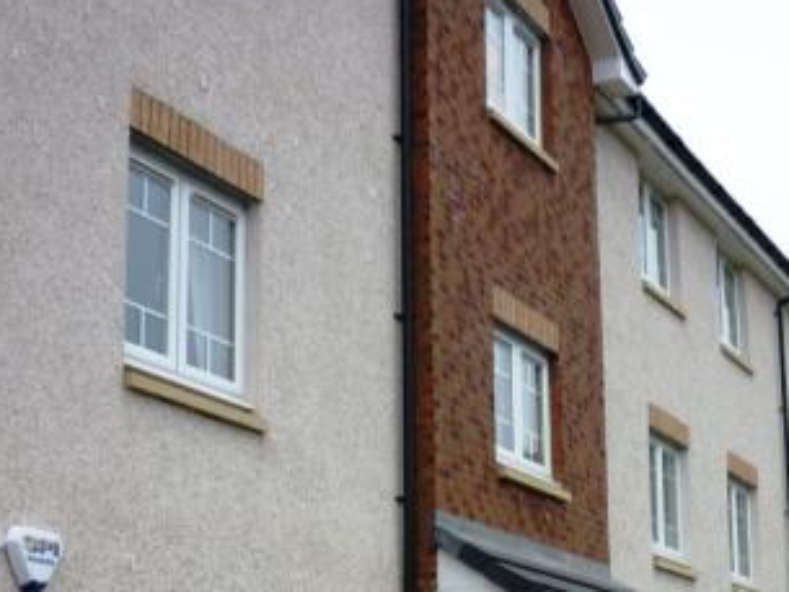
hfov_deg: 30.6
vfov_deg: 22.7
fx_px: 1437
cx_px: 493
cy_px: 536
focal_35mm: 63
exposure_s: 1/100
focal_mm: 5.5
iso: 80
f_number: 2.8
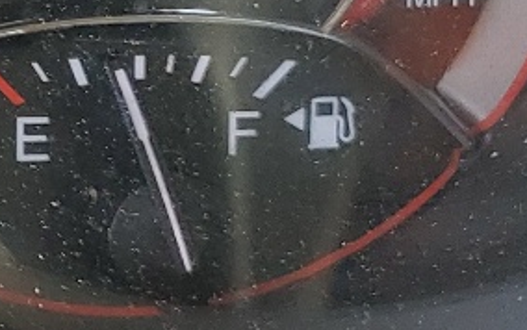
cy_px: -130
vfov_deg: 8.3
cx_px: -829
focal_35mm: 155
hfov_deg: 10.9
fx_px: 2228
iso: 50
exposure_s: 1/127
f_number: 1.5
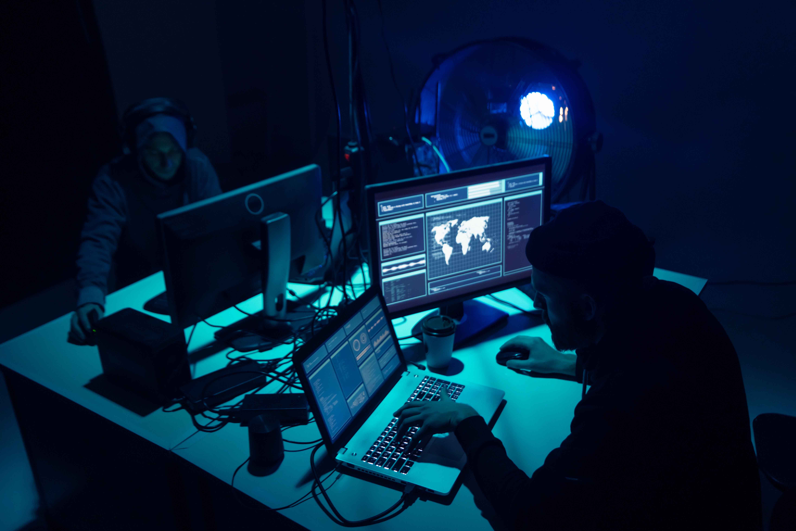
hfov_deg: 61.9
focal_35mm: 30
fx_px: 663
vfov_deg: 43.6
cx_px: 398
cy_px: 266
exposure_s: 1/100
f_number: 4
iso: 1600
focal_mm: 30
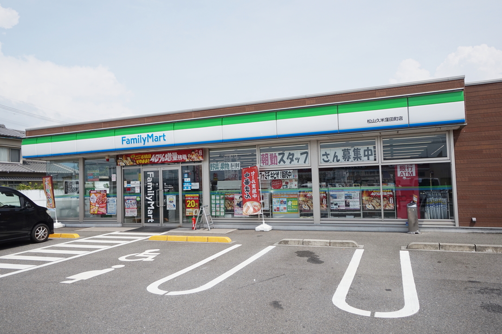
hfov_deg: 70.5
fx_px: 355
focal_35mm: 26
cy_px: 167
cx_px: 251
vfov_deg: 50.3
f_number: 5.6
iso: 100
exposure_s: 1/1250
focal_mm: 17
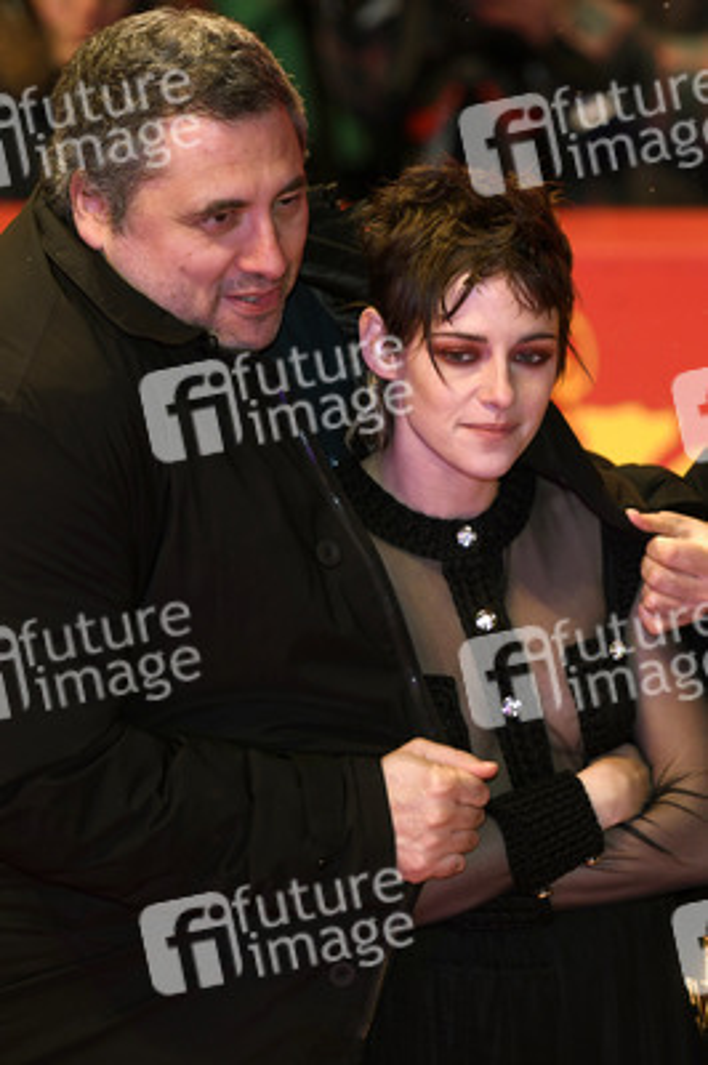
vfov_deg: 12.1
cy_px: 532
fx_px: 5023
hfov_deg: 8.1
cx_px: 354
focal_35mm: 170
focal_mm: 170
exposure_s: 1/400
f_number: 3.2
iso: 1250
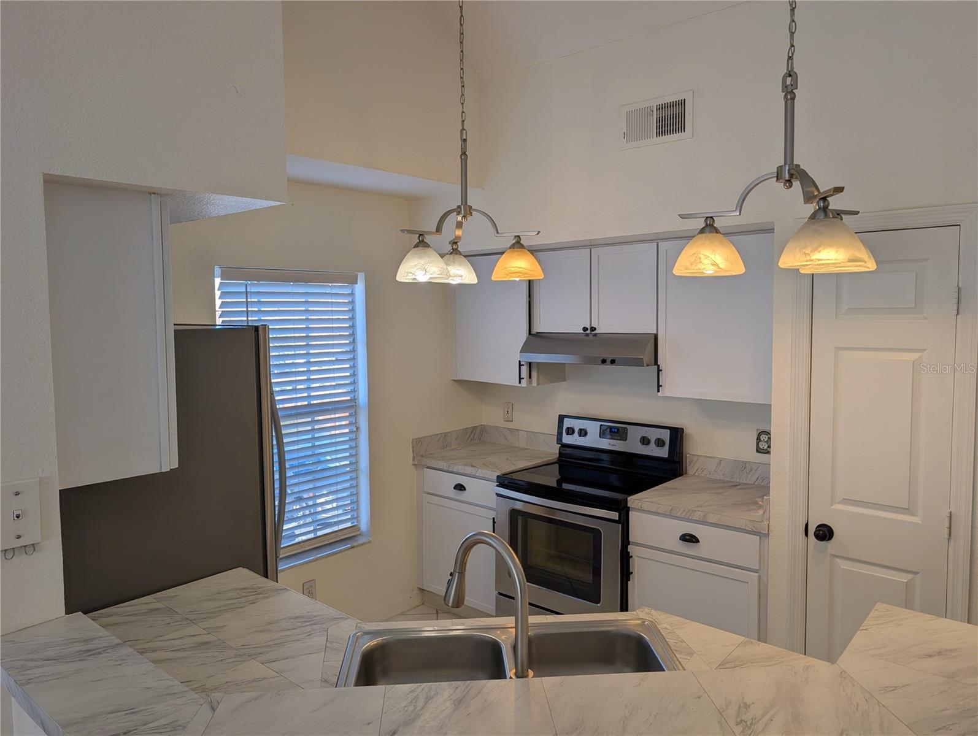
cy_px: 368
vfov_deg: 56.9
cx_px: 489
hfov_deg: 71.5
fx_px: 679
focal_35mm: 24
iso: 19
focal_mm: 6.9
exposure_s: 1/156
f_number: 1.68
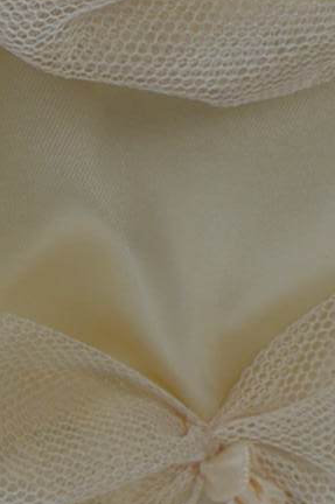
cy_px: -760
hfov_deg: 5.9
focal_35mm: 230
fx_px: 3218
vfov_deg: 8.2
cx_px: -48
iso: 100
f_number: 11
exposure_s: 1/60
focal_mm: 22
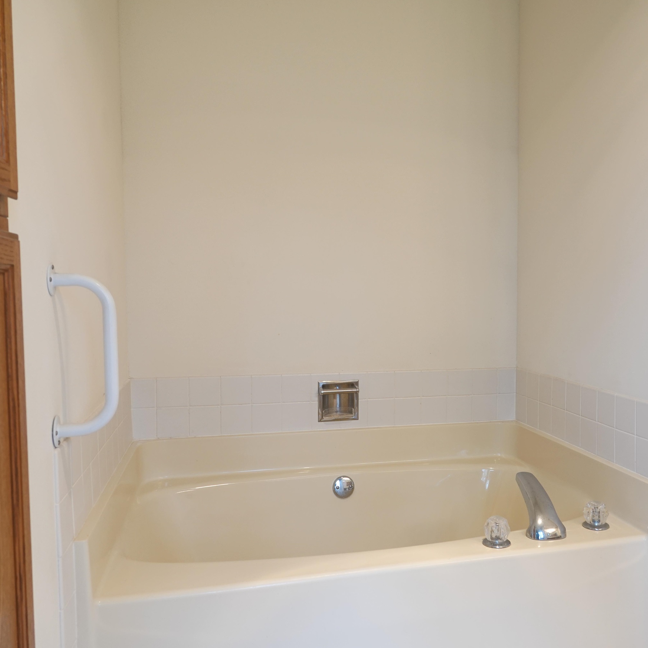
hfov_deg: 51.6
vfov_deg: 52.5
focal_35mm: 31
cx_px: 429
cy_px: 327
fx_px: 657
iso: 125
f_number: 2.4
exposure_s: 1/30
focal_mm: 8.8
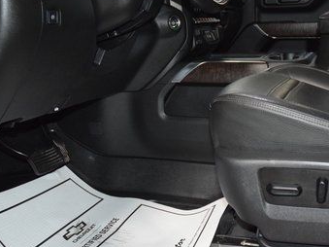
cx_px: 220
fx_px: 466
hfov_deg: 38.5
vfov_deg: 29.3
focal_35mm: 49
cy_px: 69
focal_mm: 18
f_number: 3.5
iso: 2500
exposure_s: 1/125
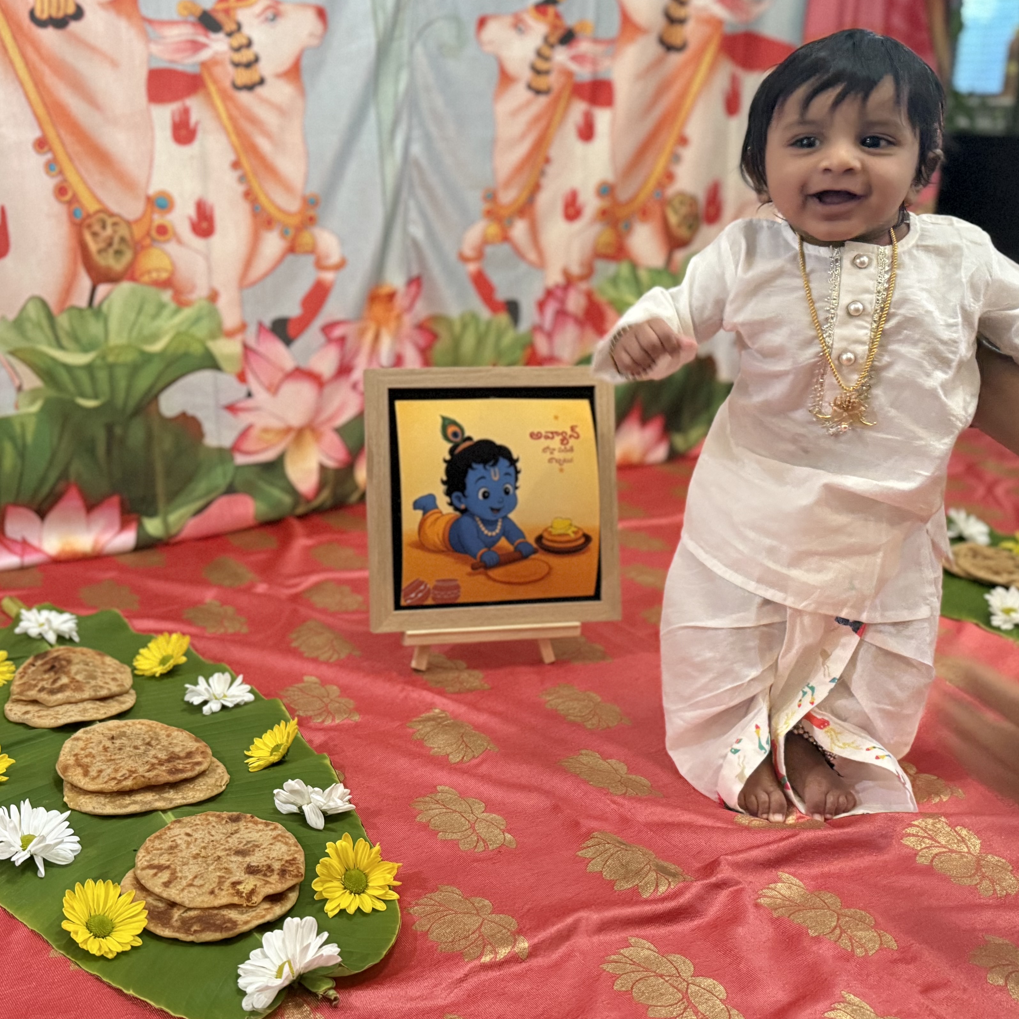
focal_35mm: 38
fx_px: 1266
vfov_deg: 43.8
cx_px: 350
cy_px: 446
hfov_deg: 43.3
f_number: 1.78
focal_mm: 6.76
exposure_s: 1/60
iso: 800
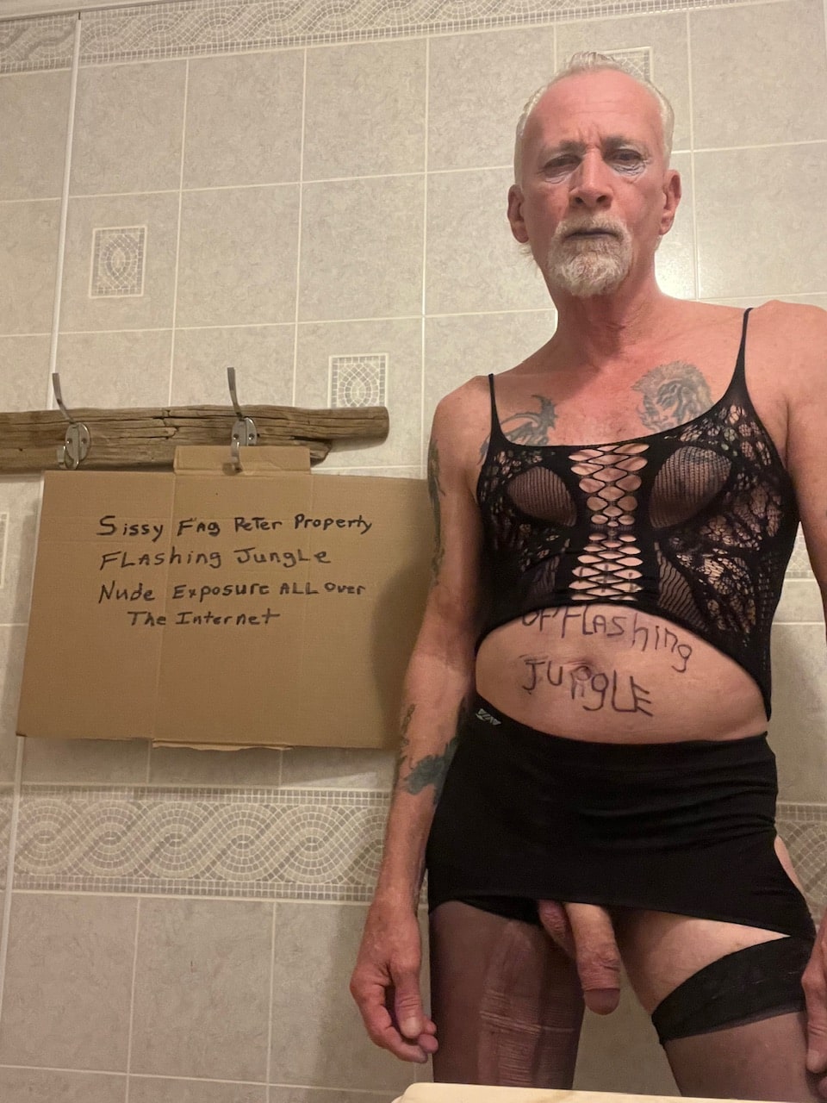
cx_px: 414
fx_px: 956
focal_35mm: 30
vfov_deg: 60.0
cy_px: 552
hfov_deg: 46.8
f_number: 2.2
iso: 500
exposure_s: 1/30
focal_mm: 2.71
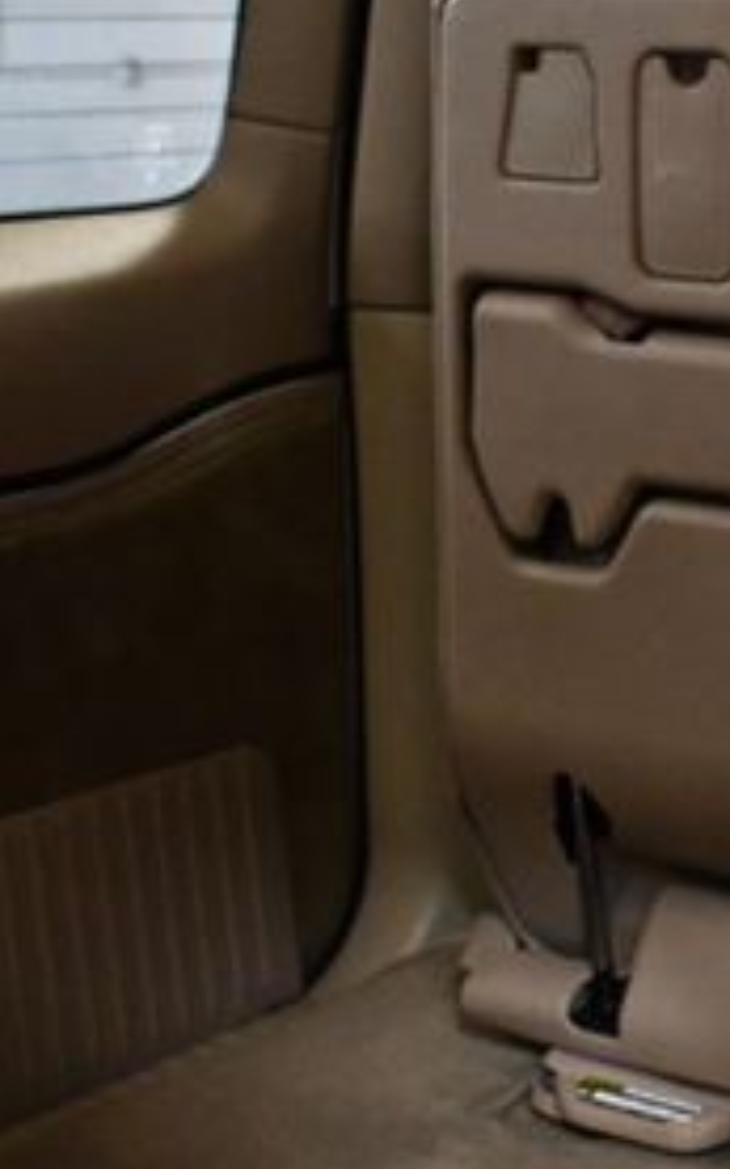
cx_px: 937
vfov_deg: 24.3
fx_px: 2707
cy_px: 456
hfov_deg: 14.7
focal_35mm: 85
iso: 3200
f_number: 3.5
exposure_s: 1/80
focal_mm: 18
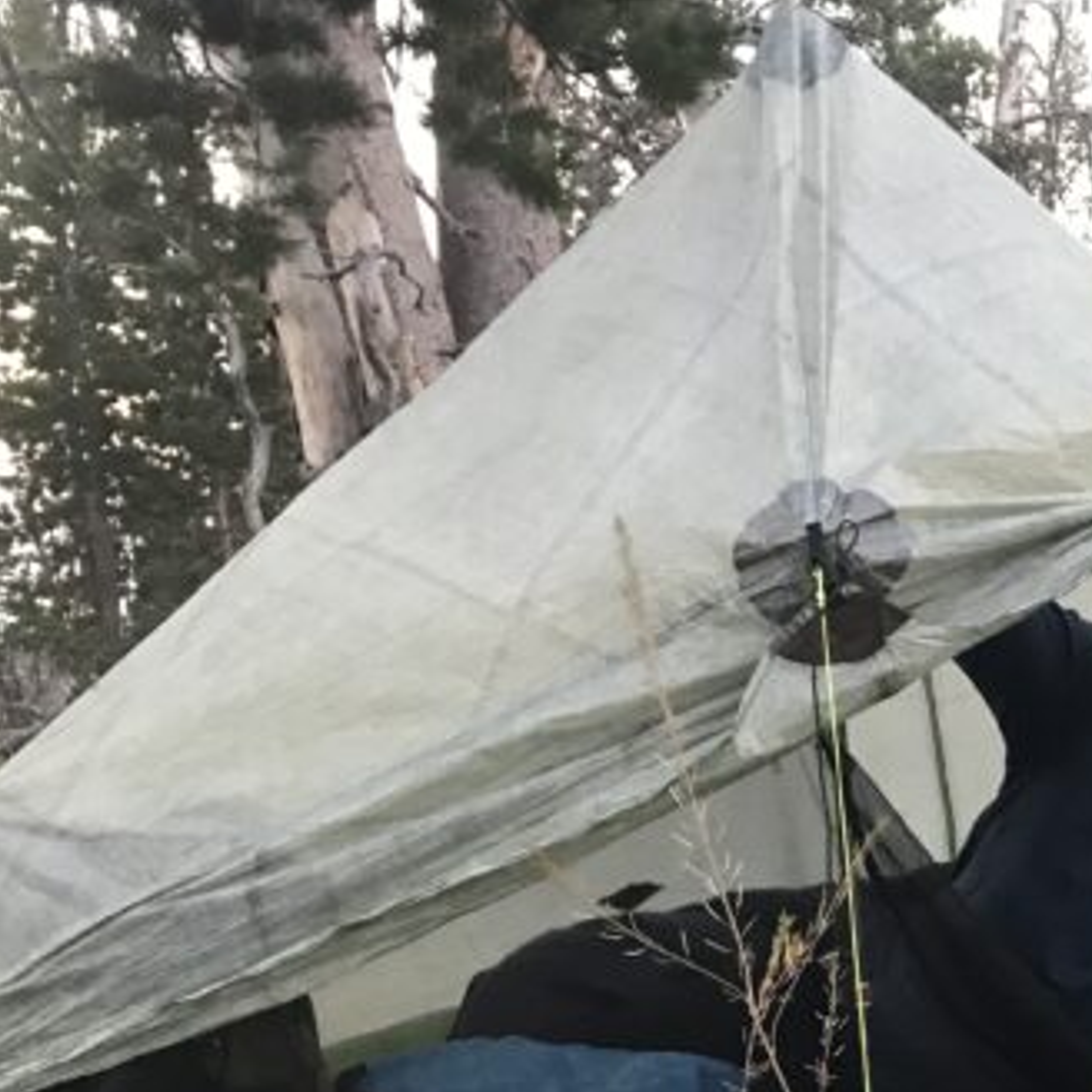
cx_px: 1139
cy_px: 842
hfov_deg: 27.5
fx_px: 2070
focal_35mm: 58
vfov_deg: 29.0
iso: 80
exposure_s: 1/15
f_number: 1.8
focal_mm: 3.99
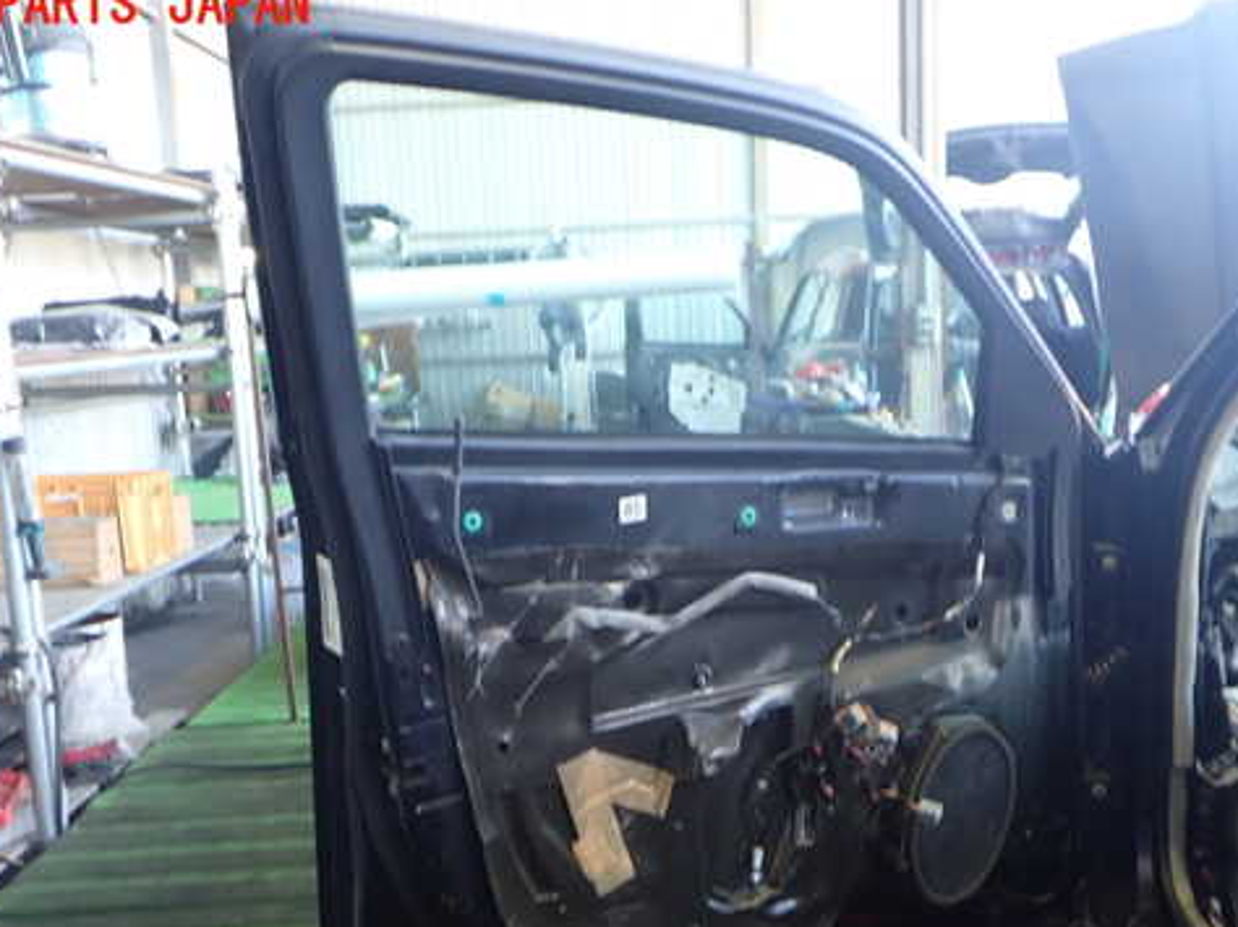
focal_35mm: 38
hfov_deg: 49.0
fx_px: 1358
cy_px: 561
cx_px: 619
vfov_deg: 37.5
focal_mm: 5.4
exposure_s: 1/40
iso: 200
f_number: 2.3
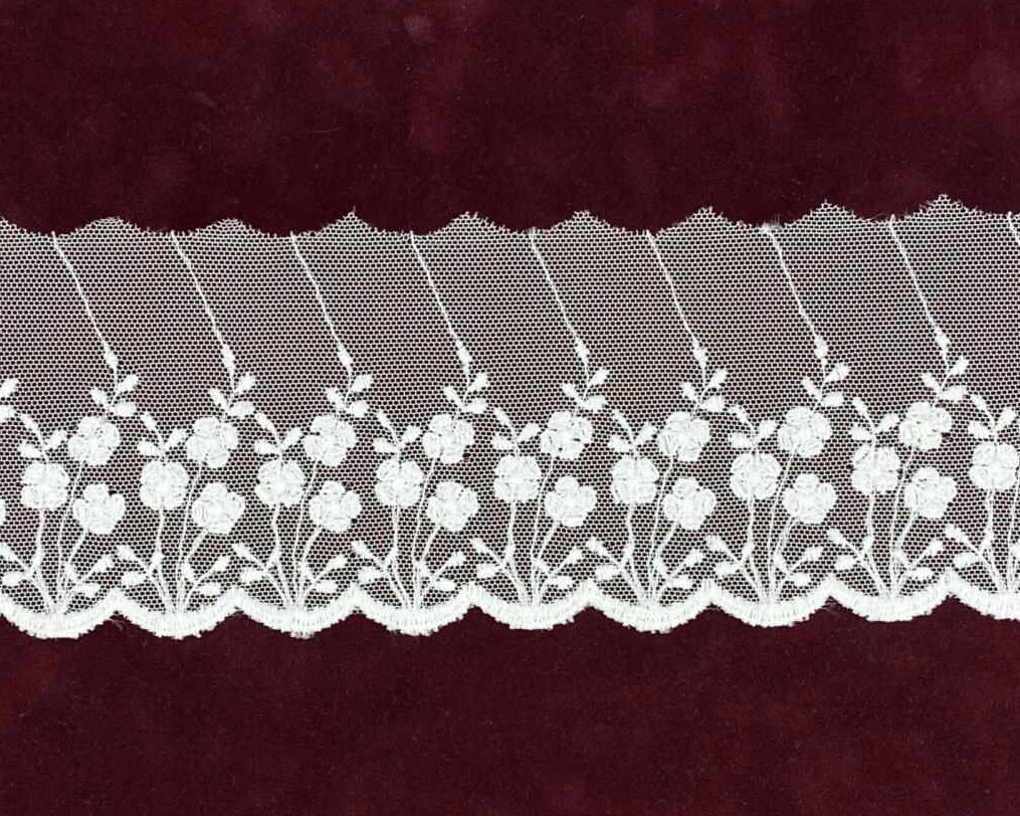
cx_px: 420
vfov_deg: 48.5
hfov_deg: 58.4
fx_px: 906
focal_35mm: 30
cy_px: 430
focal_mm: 4.25
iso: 32
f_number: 1.8
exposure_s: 1/1026
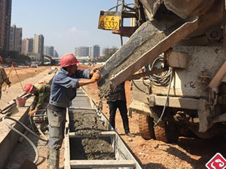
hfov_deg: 41.3
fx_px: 300
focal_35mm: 46
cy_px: 51
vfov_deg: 31.1
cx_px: 113
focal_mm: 4.15
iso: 32
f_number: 2.2
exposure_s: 1/1721
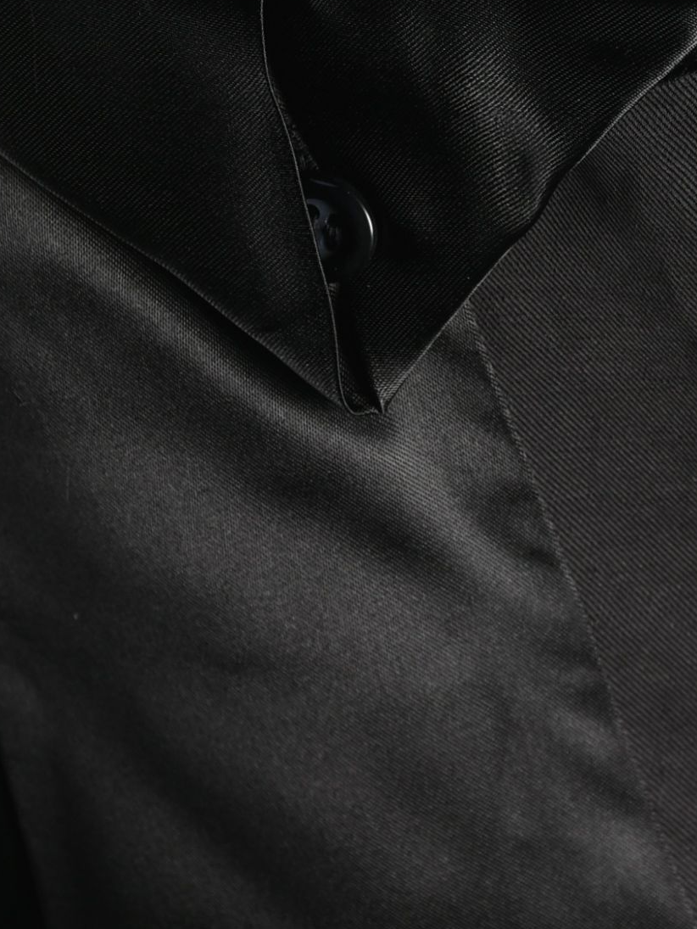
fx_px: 5500
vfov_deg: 9.6
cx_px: 526
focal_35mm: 205
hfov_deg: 7.2
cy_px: -6
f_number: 9
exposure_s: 1/125
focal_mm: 52
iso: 200
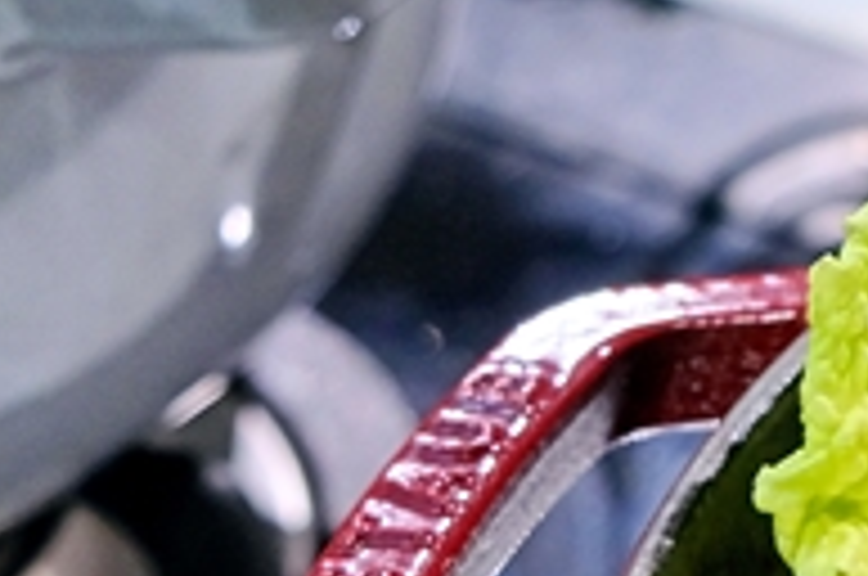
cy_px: 470
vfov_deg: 7.3
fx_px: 4501
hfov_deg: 10.3
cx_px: 1637
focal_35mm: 187
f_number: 4
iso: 640
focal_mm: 24.3
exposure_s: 1/60
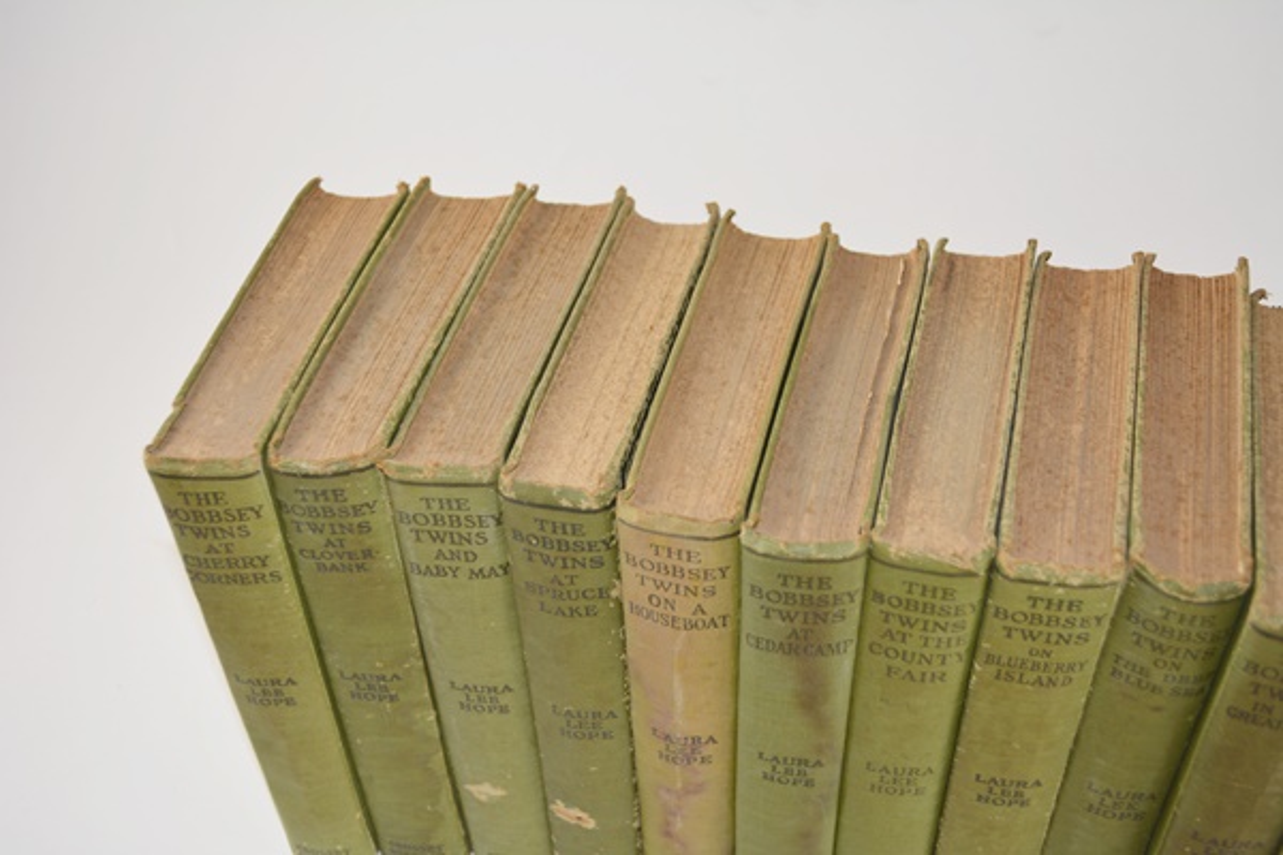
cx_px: 642
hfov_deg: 43.6
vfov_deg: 29.9
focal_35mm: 45
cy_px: 428
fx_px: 1604
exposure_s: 1/125
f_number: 4.5
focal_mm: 30
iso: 200
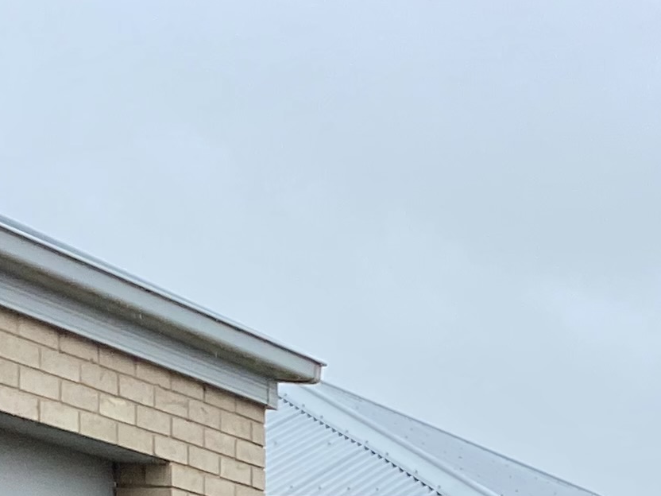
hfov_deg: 14.5
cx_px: 1023
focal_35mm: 126
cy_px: 1172
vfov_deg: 10.3
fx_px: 2406
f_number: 1.8
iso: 32
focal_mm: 4.25
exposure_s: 1/990
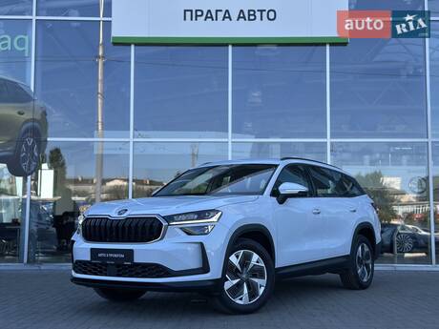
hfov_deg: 39.7
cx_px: 220
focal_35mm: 48
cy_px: 164
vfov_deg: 30.3
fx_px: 609
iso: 80
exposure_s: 1/1073
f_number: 1.78
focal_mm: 6.86
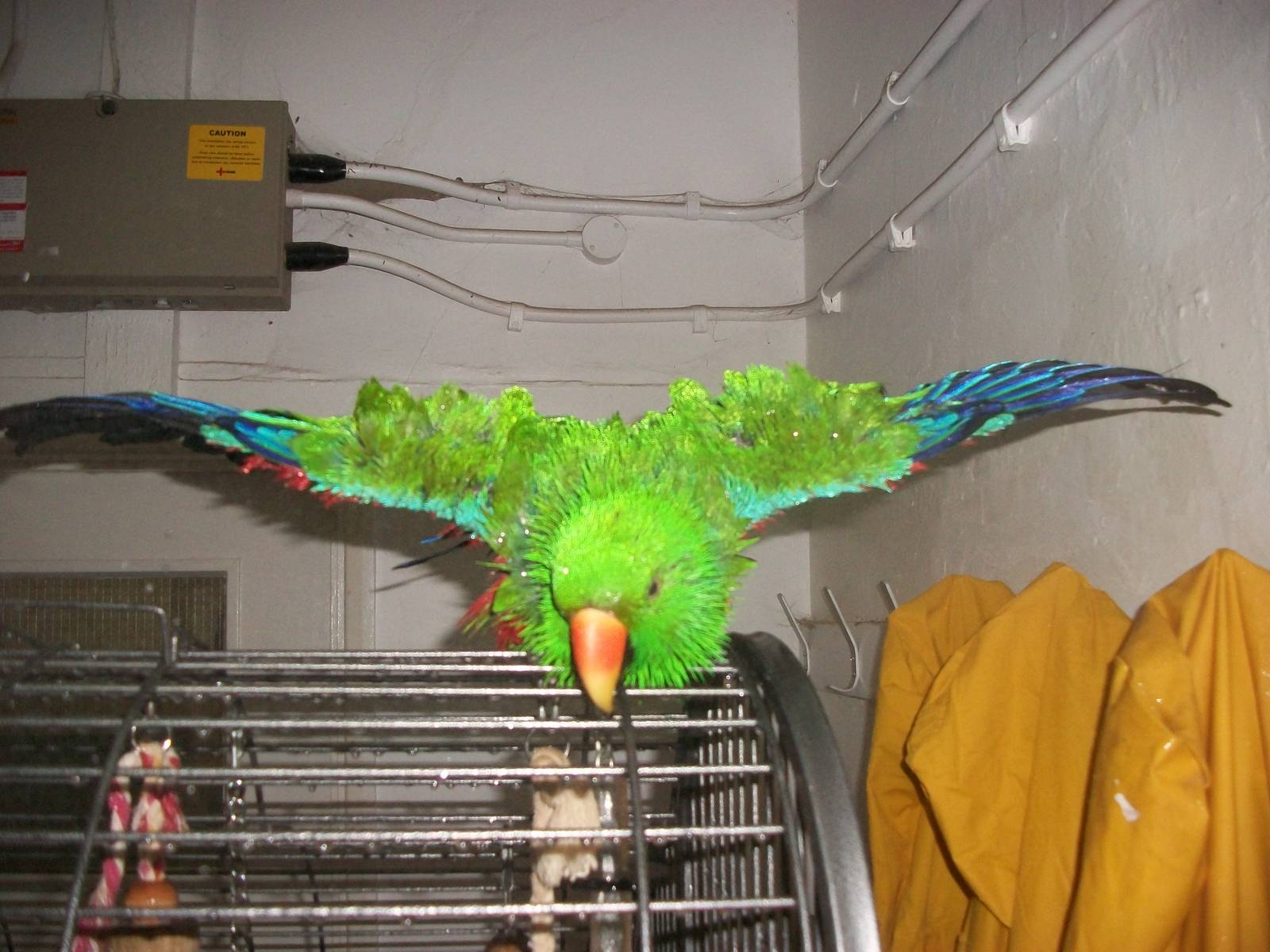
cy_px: 476
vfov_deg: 44.2
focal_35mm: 32
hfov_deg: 56.8
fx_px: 1174
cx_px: 635
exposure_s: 1/500
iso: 200
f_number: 2.9
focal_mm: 5.7
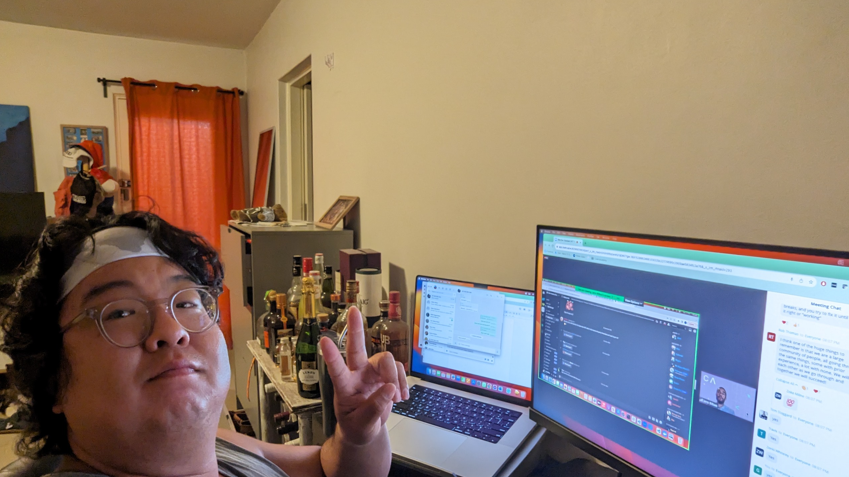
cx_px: 425
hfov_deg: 78.7
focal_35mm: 23
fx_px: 518
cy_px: 280
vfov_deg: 49.3
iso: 100
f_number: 2.2
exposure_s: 1/15.5
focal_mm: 2.74
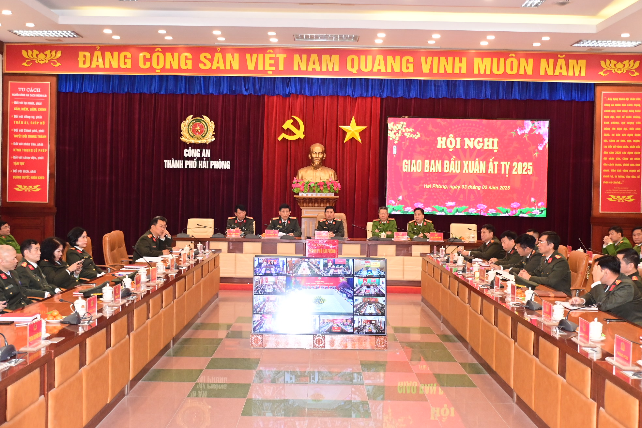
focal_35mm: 40
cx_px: 321
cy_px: 214
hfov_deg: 48.5
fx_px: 713
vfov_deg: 33.4
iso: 2500
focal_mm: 27
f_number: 4.5
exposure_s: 1/200
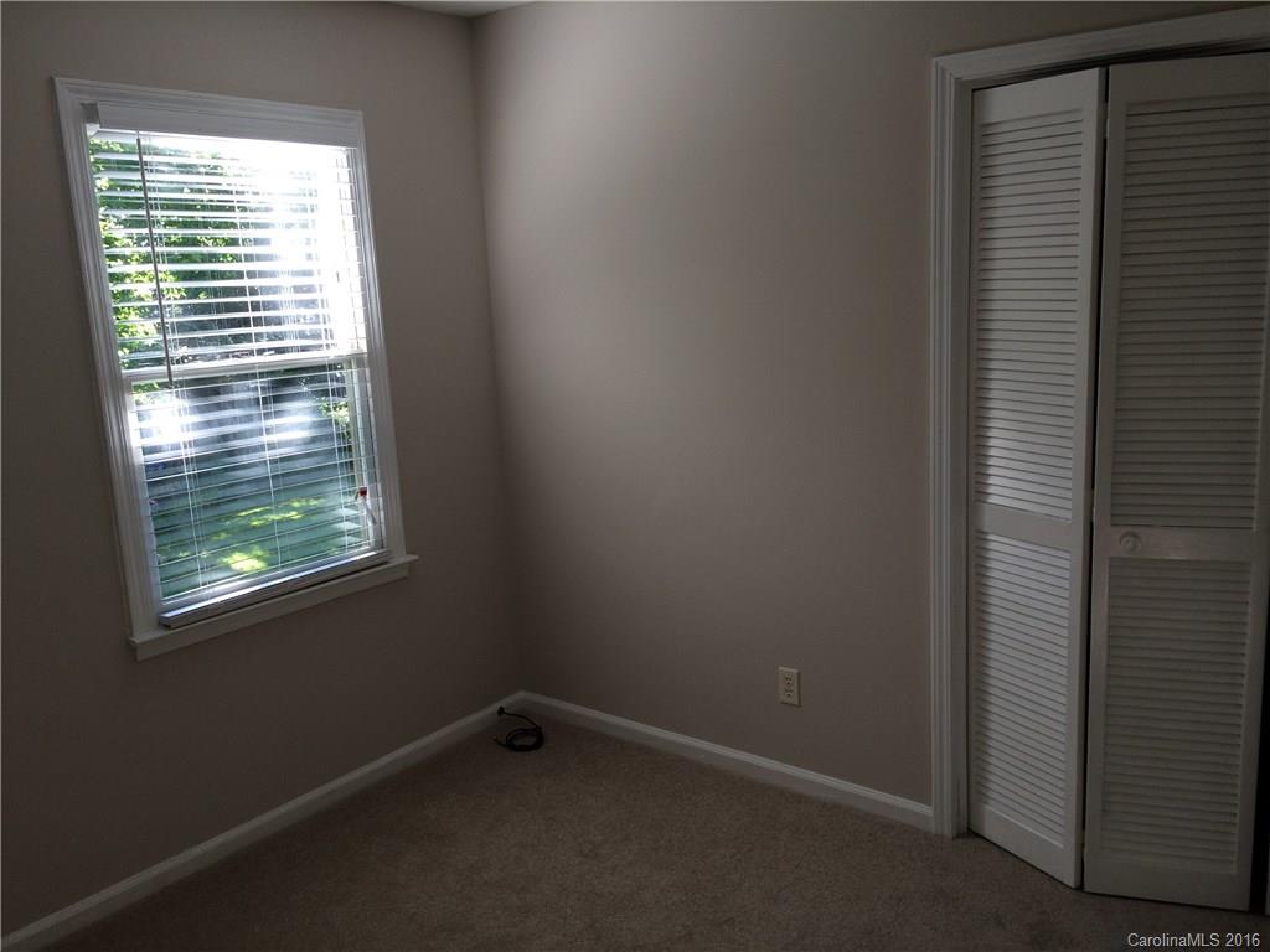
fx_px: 1064
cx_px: 635
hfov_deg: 61.7
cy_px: 476
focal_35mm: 29
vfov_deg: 48.2
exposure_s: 1/60
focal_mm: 4.15
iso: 40
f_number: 2.2
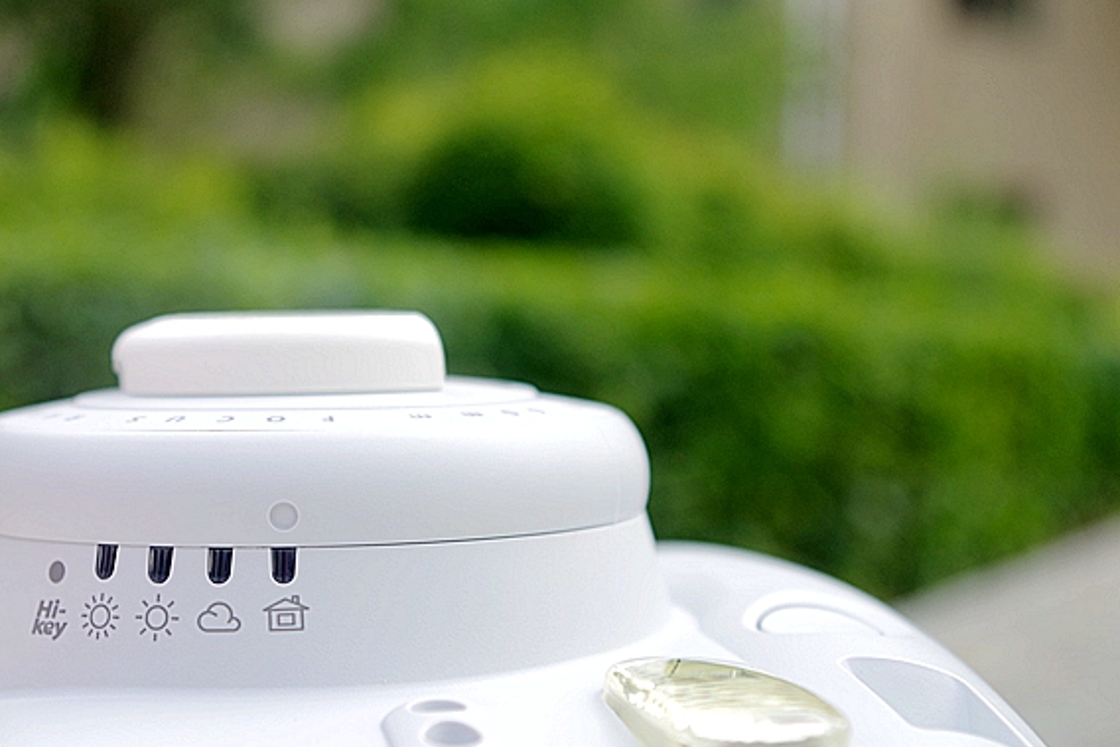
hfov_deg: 33.8
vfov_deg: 23.0
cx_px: 418
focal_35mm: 59
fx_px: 1836
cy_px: 394
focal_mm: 28.13
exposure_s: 1/125
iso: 100
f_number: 4.5
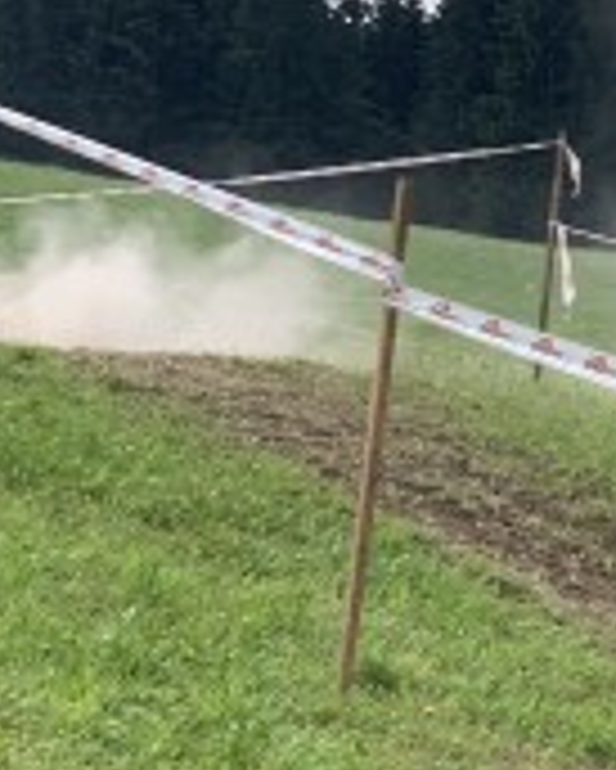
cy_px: 572
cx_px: 989
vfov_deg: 10.1
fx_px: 4326
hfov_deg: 7.9
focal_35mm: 190
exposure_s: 1/1261
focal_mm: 6
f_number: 2.4
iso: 16
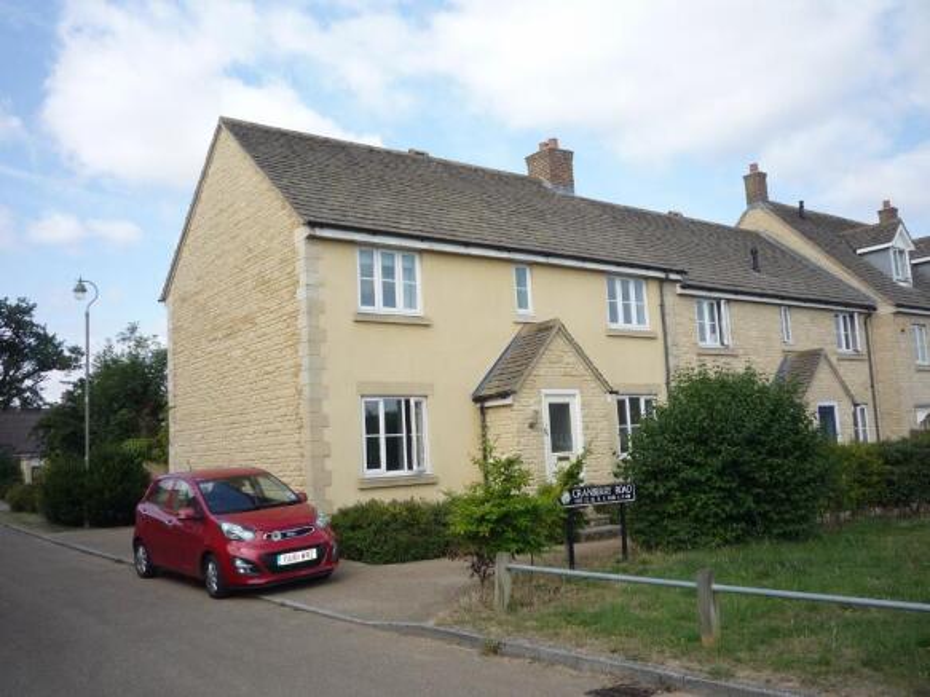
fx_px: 860
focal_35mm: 32
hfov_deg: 56.8
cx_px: 465
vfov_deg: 44.1
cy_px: 348
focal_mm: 5.2
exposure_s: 1/400
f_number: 4
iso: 100
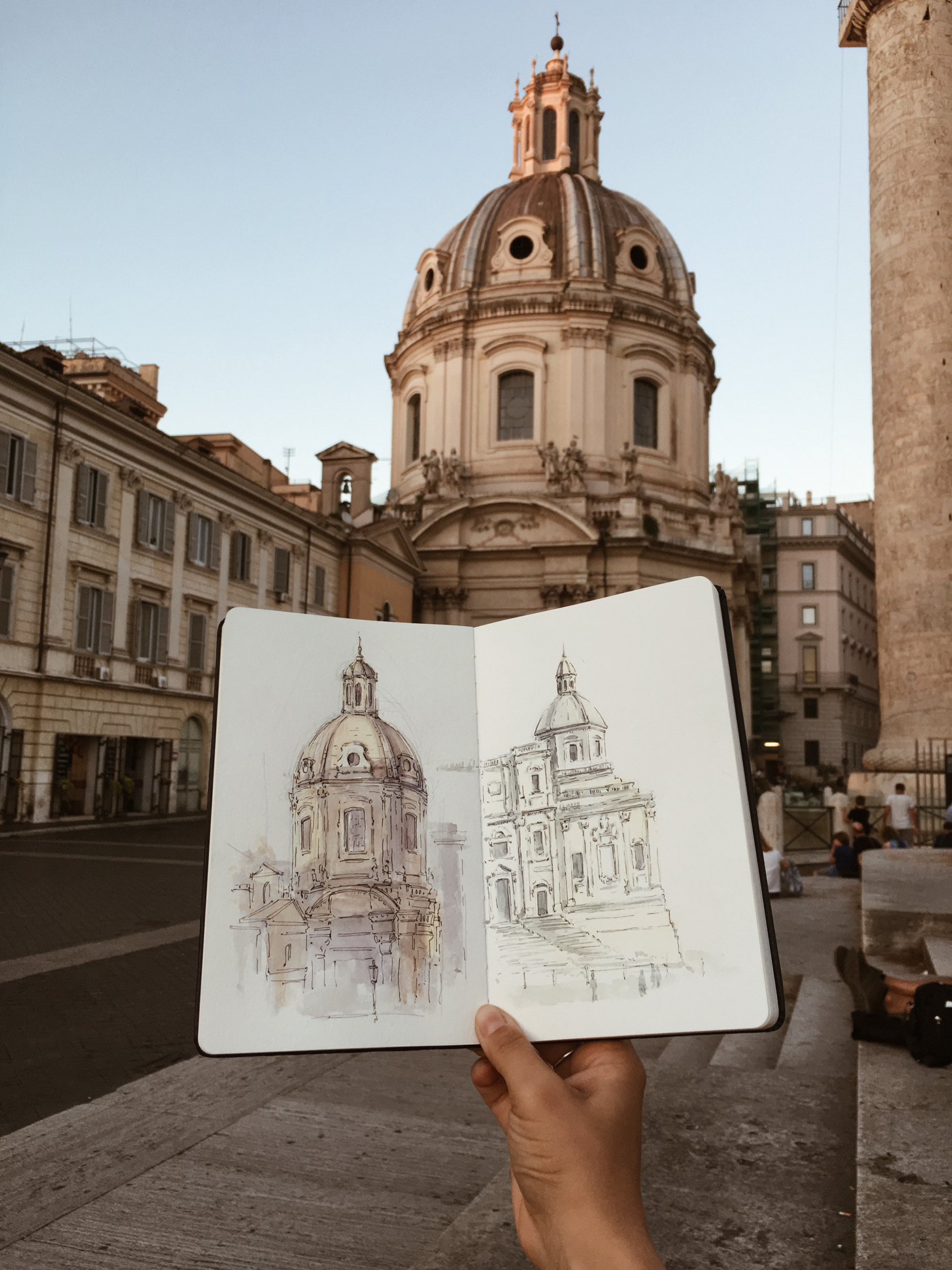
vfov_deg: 61.7
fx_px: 1064
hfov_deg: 48.2
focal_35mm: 29
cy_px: 635
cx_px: 476
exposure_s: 1/100
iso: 40
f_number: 2.2
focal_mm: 4.15
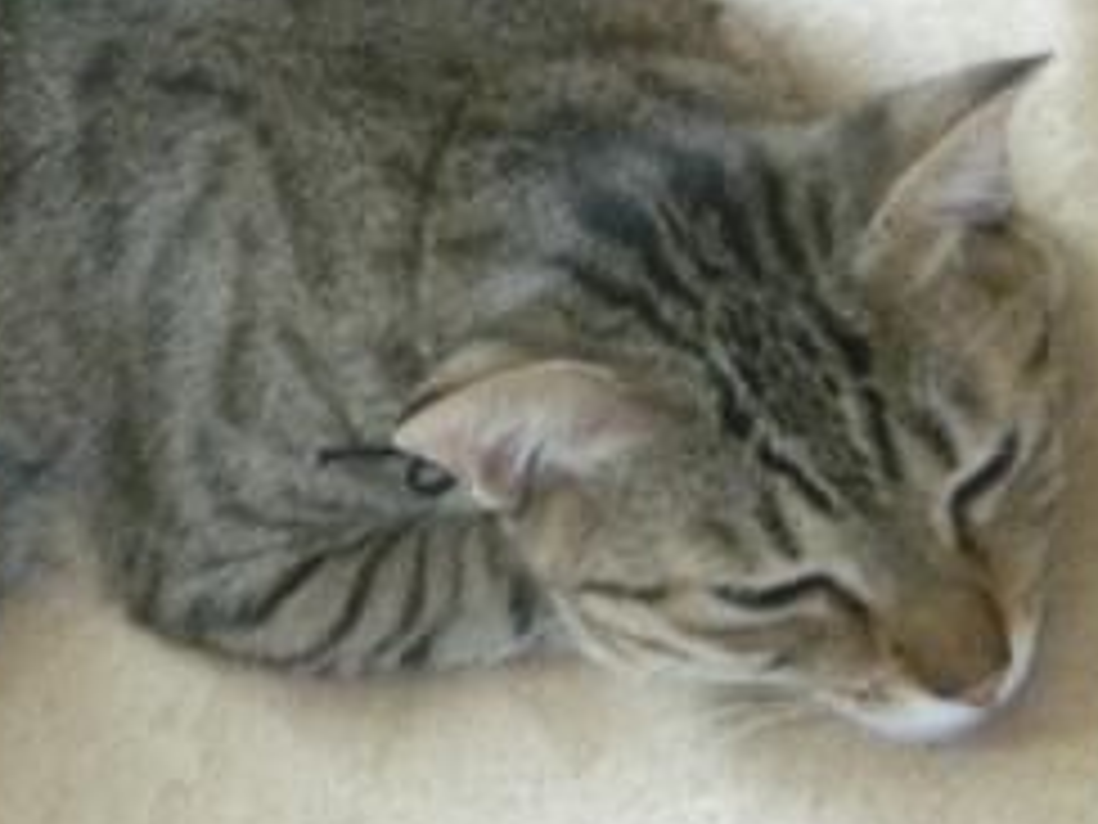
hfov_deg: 12.6
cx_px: 322
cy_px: 315
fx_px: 4980
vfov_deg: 9.4
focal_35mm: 157
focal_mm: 18.9
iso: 800
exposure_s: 1/5.1
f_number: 5.9
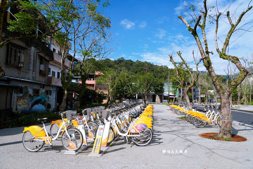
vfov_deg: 53.1
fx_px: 169
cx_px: 126
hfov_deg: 73.8
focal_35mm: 24
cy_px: 84
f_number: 8
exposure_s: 1/500
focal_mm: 24
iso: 160
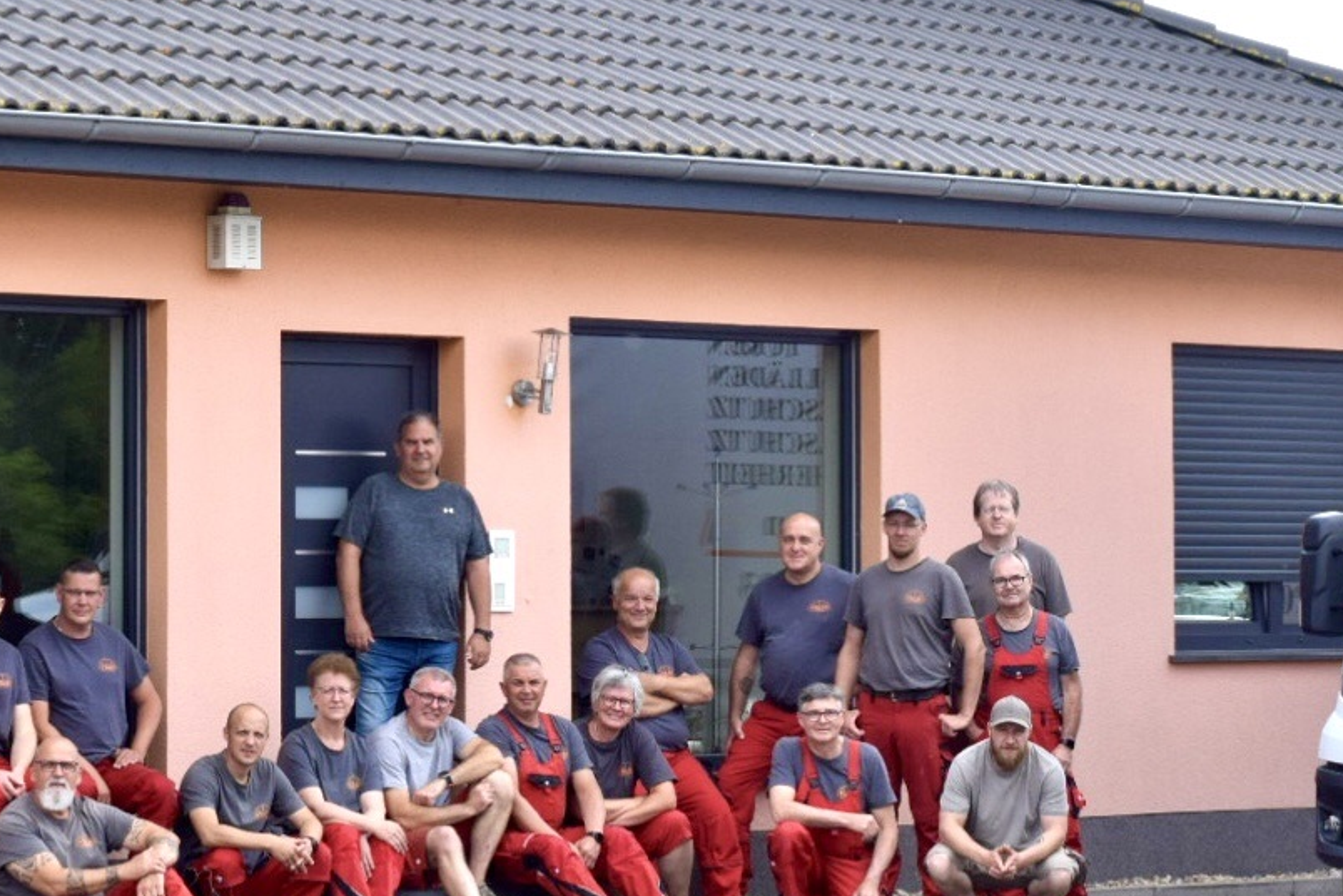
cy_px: 564
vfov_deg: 10.3
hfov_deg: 15.4
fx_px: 4961
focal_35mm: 133
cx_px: 630
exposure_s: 1/1600
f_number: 6.3
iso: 400
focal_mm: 50
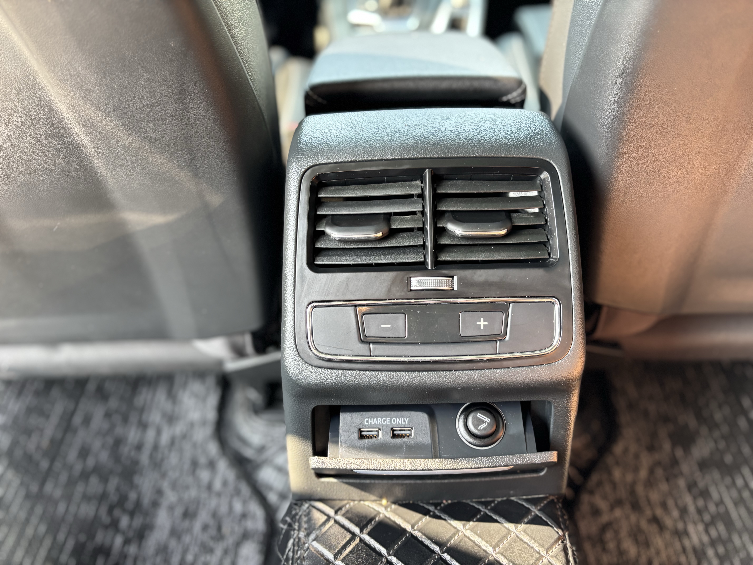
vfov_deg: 53.1
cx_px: 376
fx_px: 566
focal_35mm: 26
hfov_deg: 67.3
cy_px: 282
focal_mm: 5.96
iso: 160
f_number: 1.6
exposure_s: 1/60
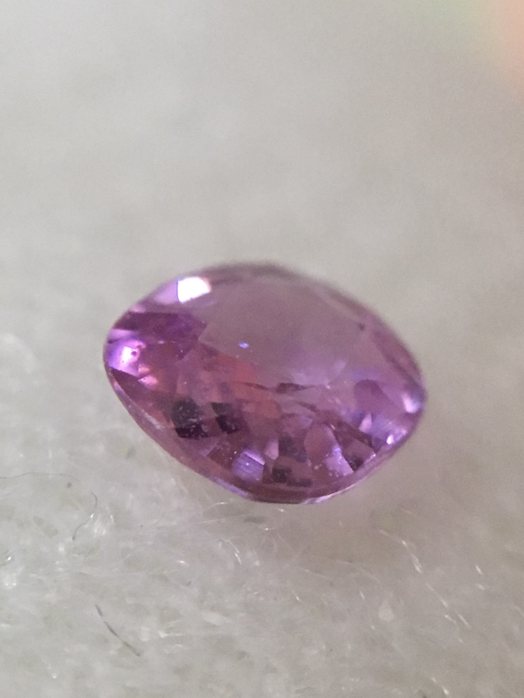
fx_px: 585
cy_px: 349
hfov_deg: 48.2
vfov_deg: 61.7
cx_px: 262
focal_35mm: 29
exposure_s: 1/33
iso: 200
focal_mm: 4.15
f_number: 2.2
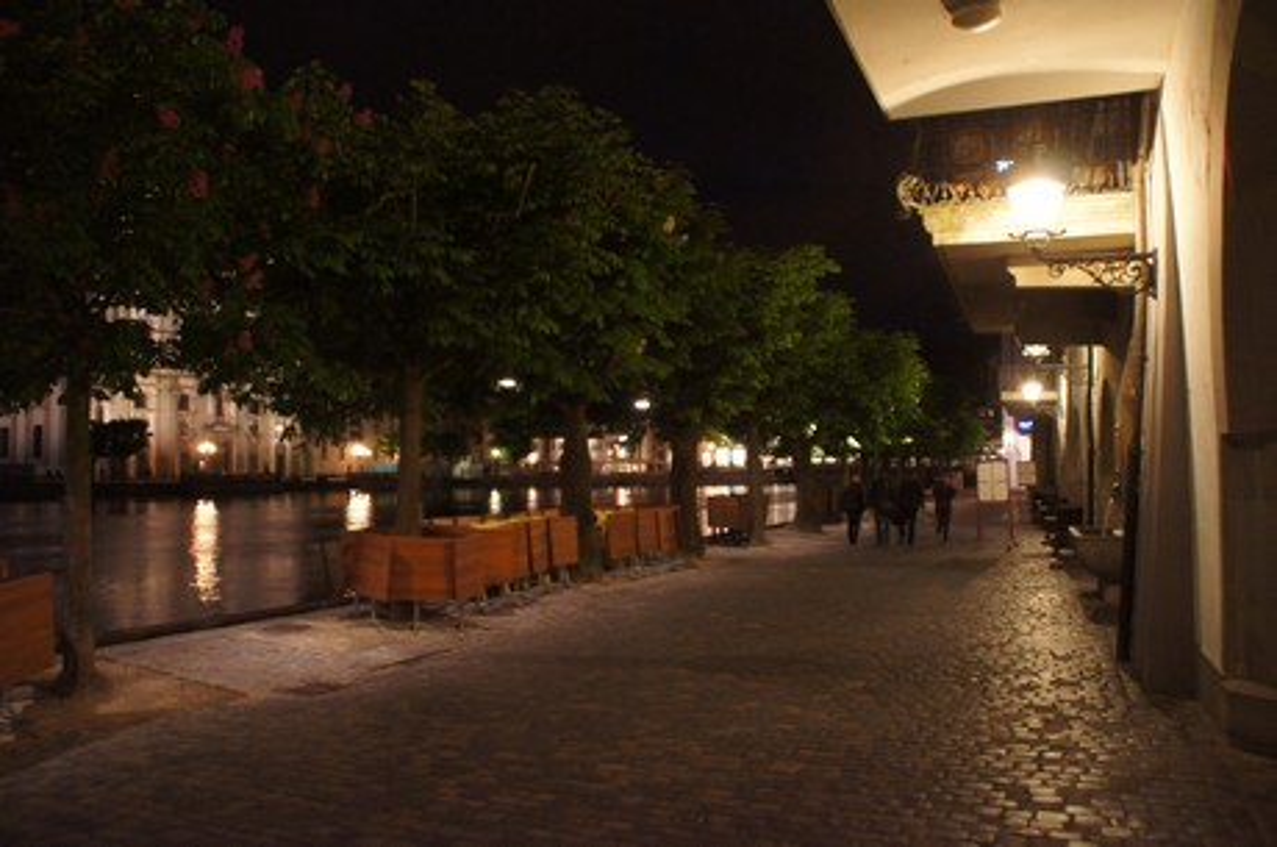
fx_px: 956
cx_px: 638
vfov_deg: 47.8
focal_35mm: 27
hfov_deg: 67.5
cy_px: 424
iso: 6400
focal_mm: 18
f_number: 3.5
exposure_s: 1/30
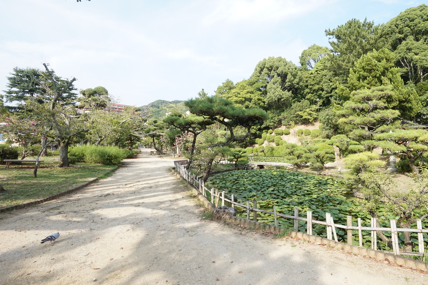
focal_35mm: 18
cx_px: 243
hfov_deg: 89.5
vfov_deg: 67.2
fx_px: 214
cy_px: 130
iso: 200
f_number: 10
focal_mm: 10
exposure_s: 1/125
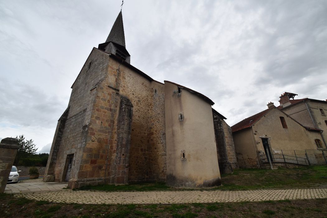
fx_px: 136
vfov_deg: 77.3
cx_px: 164
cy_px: 109
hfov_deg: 100.4
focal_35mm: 15
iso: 200
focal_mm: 10
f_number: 9
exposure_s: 1/320
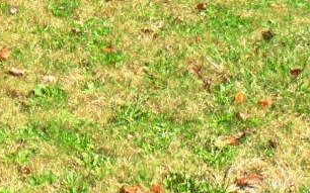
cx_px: -29
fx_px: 1047
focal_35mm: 124
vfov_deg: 10.3
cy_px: -81
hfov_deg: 16.3
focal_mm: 6.3
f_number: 7.6
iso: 80
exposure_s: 1/125
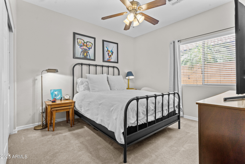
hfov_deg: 93.3
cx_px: 122
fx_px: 116
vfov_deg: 70.4
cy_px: 82
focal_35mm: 17
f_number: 9
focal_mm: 17
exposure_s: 1/1.67
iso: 250
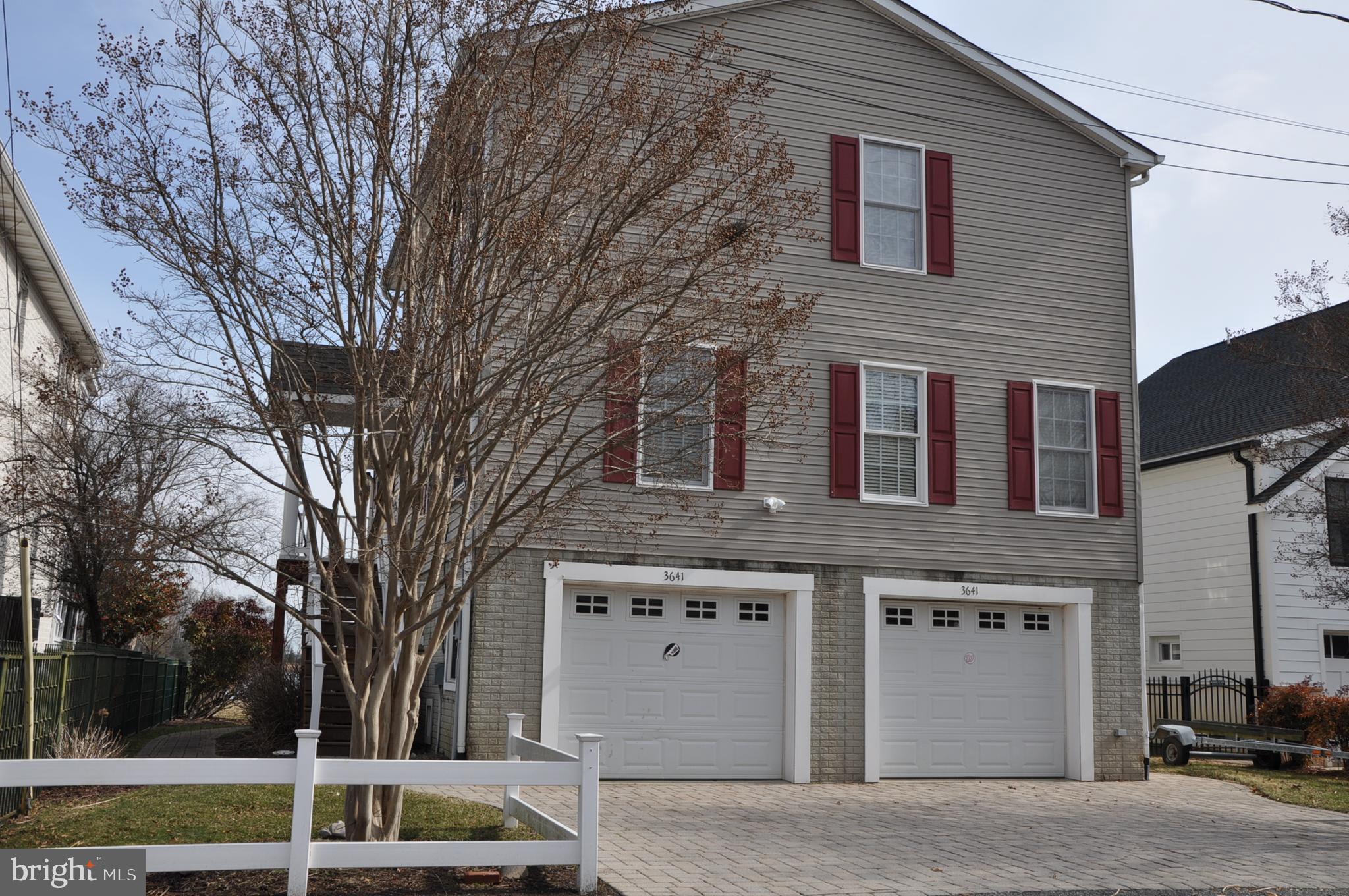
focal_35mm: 36
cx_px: 674
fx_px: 1347
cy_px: 448
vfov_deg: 36.8
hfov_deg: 53.2
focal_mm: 24
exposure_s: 1/320
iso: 200
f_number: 9
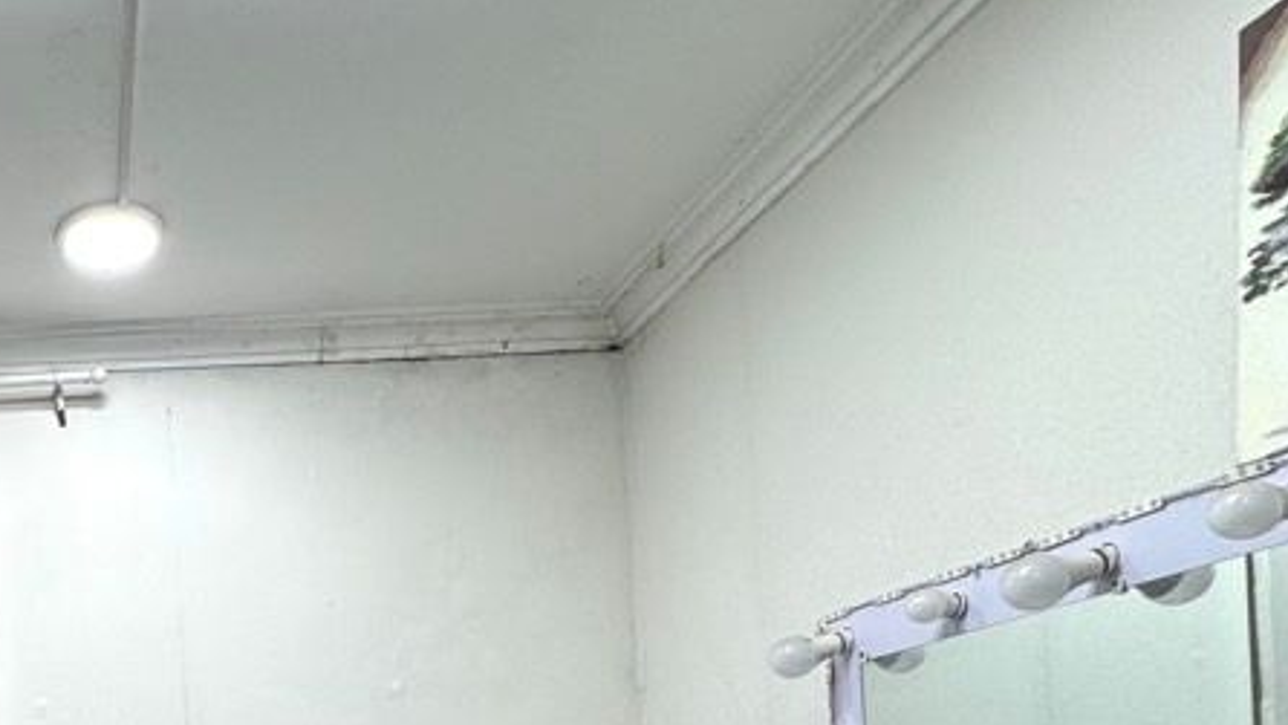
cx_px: 46
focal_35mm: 35
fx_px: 1195
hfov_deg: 48.3
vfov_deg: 29.1
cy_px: 869
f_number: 2.2
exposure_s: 1/100
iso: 50
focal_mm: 2.22
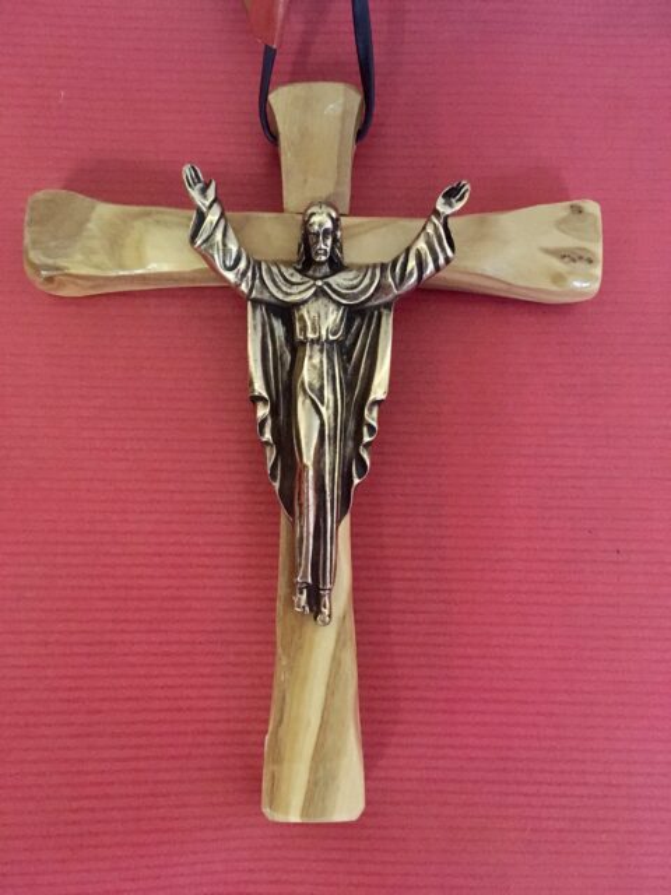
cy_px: 448
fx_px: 750
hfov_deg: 48.2
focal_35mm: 29
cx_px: 336
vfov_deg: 61.7
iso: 500
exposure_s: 1/17
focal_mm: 4.15
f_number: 2.2
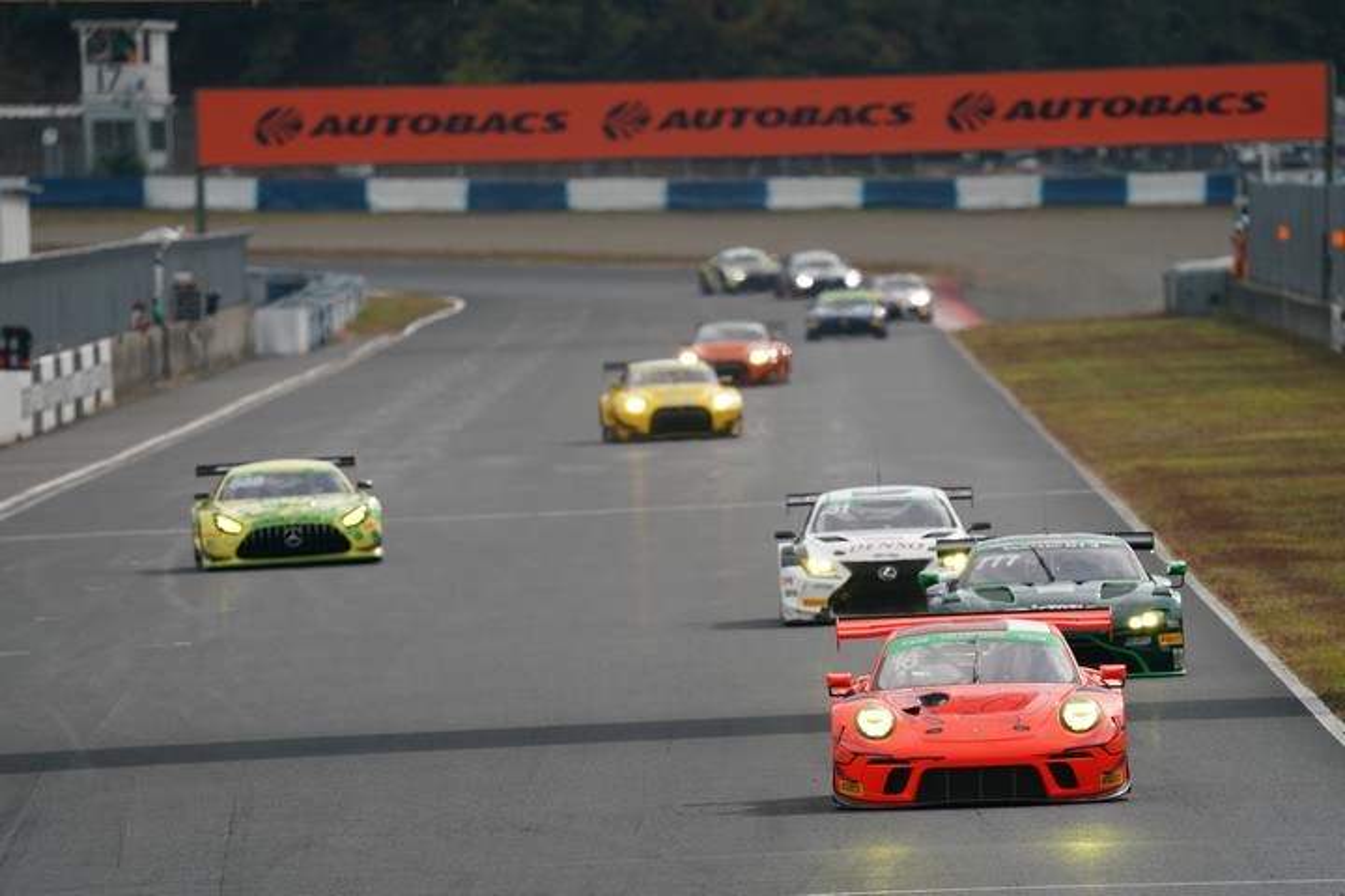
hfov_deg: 3.4
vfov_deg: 2.3
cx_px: 672
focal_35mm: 600
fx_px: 22415
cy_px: 448
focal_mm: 600
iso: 250
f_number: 7.1
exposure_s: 1/800
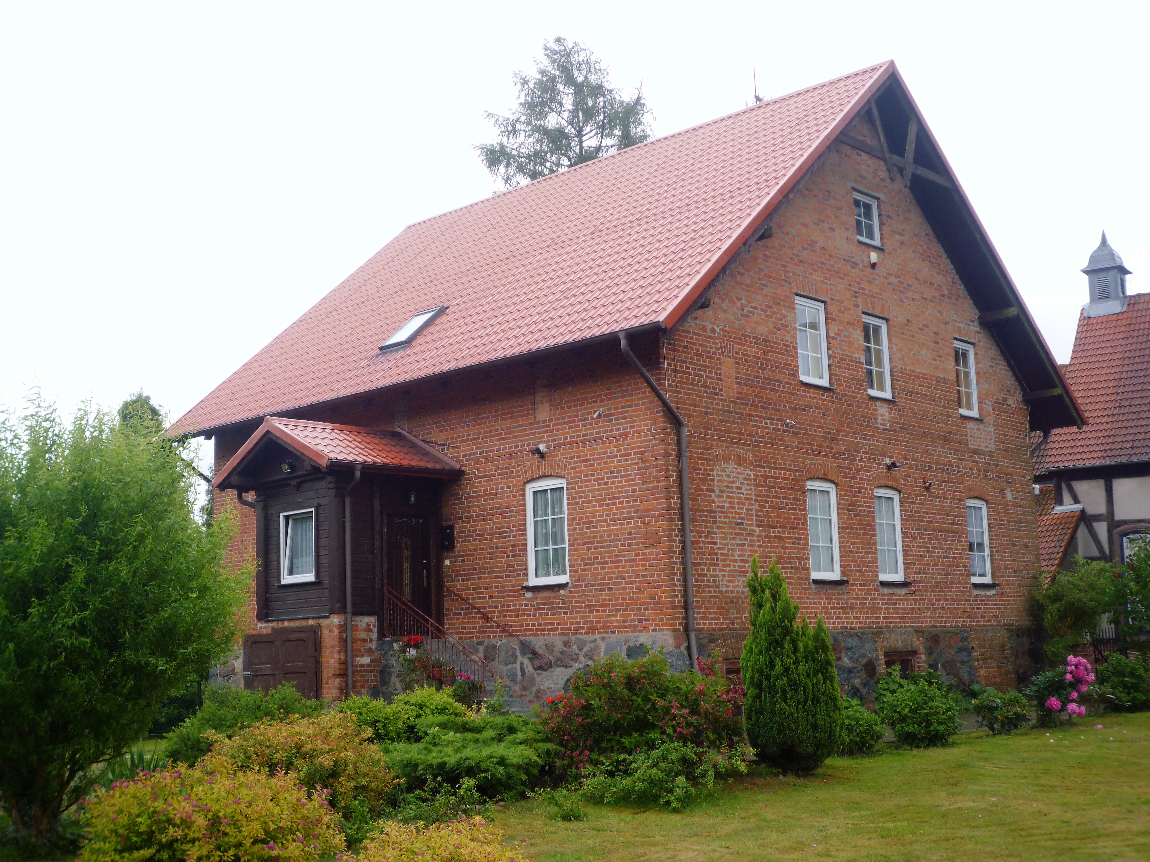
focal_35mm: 47
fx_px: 1561
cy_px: 431
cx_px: 575
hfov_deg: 40.4
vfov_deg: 30.9
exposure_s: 1/200
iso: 80
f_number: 4.3
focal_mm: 8.3
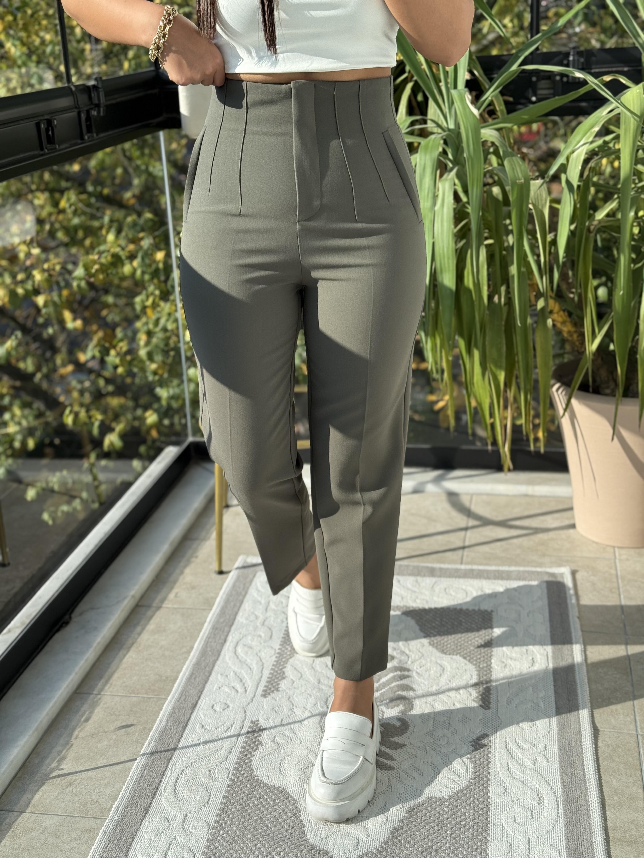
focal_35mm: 48
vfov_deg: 39.7
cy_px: 429
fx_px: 1191
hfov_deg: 30.3
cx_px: 322
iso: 80
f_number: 1.78
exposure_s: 1/1085
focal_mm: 6.76
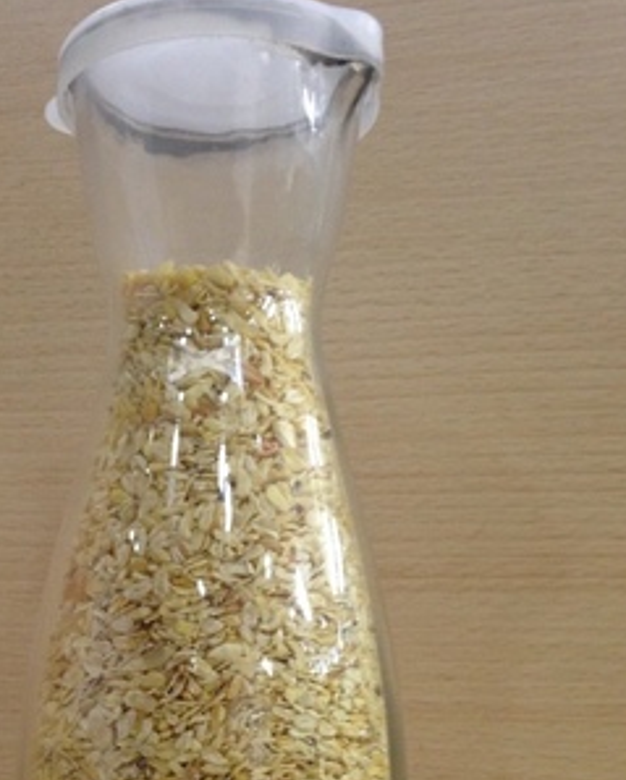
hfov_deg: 28.0
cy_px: 631
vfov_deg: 33.6
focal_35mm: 54
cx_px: 219
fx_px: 1249
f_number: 2.4
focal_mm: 4.12
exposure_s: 1/20
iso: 160
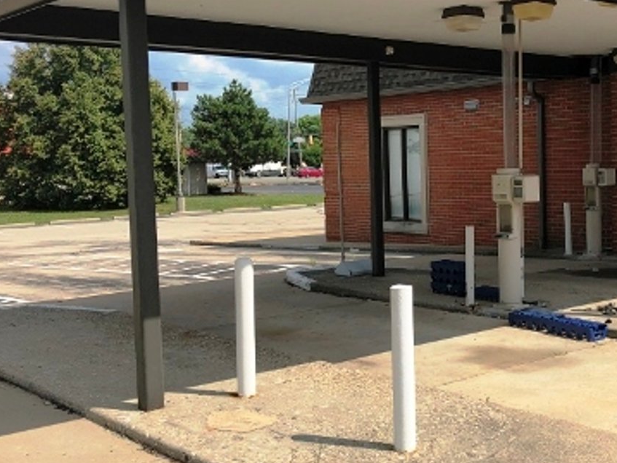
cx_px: 437
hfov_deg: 37.5
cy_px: 238
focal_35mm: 50
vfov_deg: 29.1
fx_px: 892
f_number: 1.8
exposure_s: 1/2315
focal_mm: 4
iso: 20
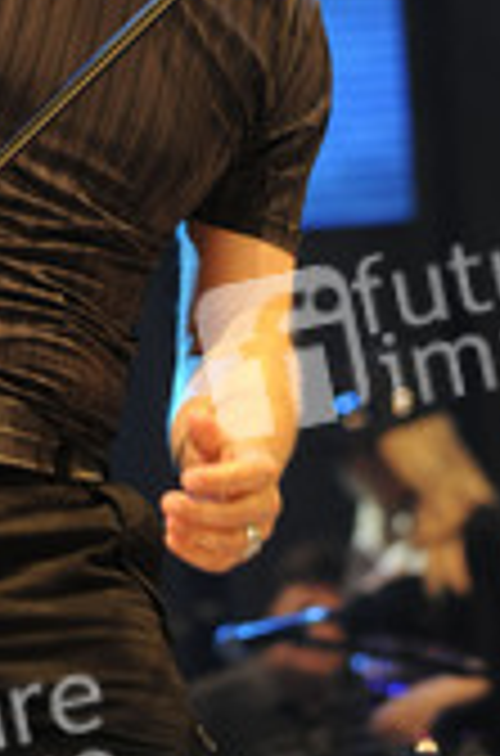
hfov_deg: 3.7
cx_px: 18
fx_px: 7756
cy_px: 108
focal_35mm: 370
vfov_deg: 5.6
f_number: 6.3
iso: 3200
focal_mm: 155
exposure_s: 1/200
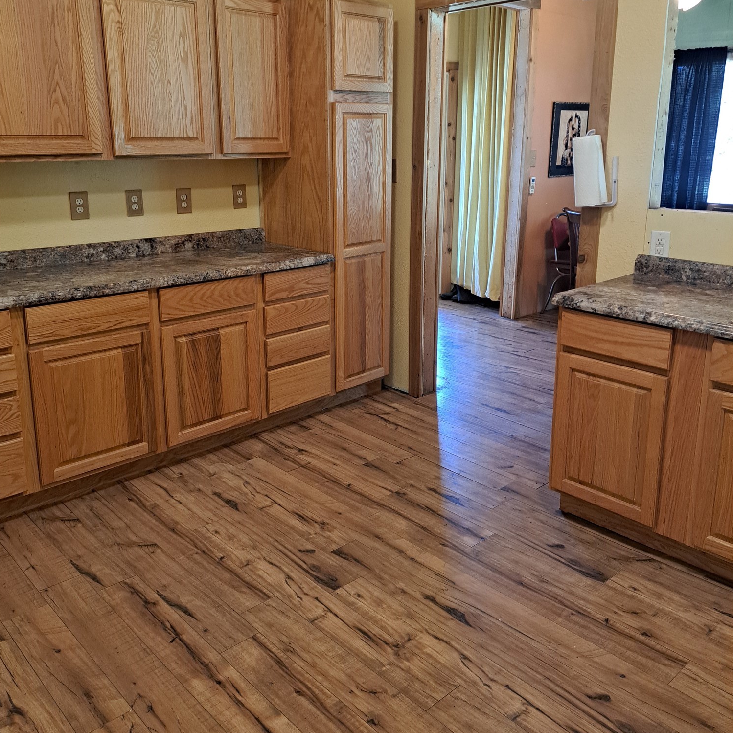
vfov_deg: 55.3
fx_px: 695
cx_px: 361
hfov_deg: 55.6
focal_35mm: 29
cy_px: 297
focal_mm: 5.23
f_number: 1.8
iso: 320
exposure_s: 1/30
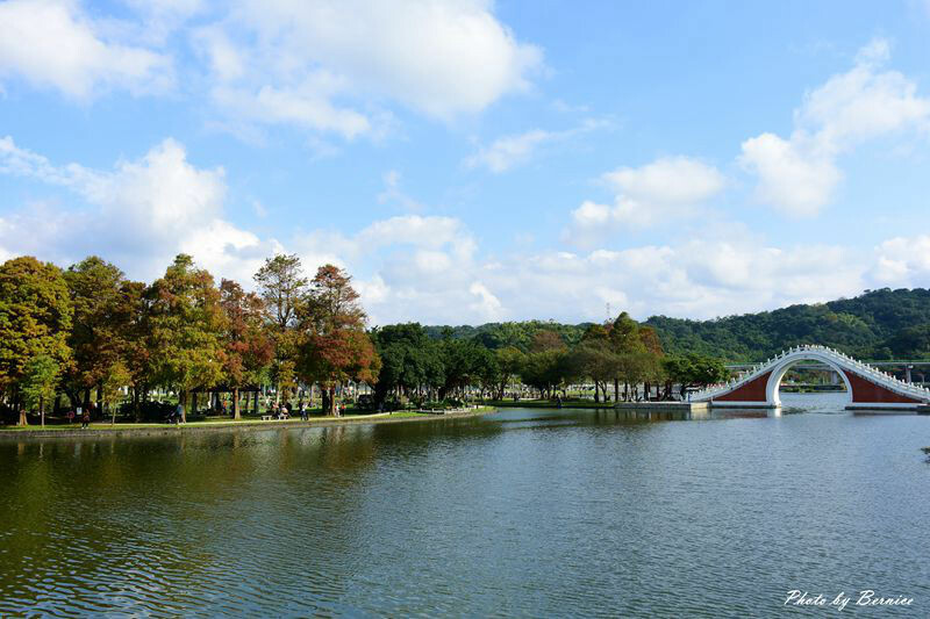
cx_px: 465
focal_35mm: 27
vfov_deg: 47.9
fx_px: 697
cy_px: 310
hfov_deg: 67.4
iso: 100
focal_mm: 18
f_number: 6.3
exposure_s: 1/400
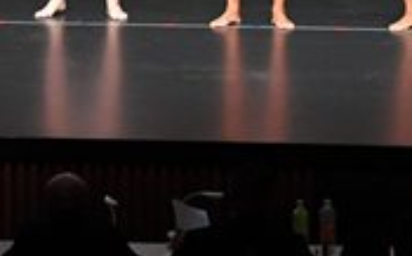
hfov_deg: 4.4
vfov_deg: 2.8
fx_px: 5328
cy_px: -171
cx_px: -34
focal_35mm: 475
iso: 4000
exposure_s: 1/400
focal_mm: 70
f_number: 5.6
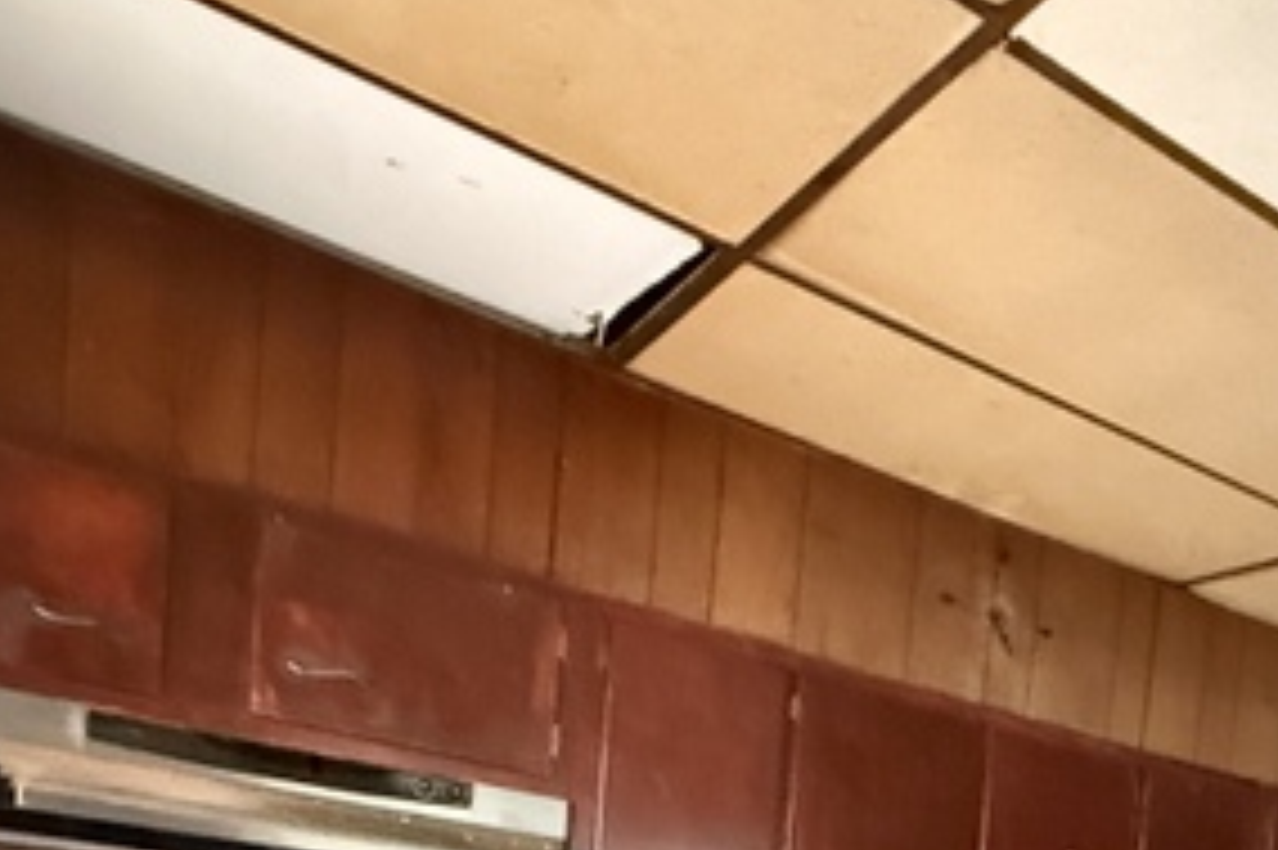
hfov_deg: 43.1
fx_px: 1455
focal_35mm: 41
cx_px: 1166
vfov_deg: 26.2
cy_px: 1183
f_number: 2.2
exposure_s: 1/60
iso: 1600
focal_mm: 2.22
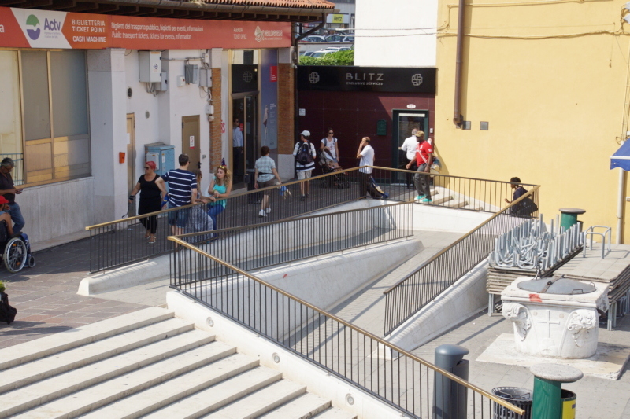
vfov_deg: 18.2
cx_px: 315
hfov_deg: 27.0
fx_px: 1312
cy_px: 210
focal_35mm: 75
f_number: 9
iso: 100
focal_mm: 50
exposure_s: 1/250
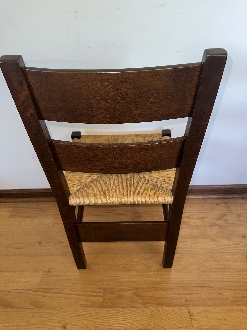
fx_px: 228
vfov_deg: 71.6
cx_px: 124
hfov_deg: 56.8
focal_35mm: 24
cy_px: 165
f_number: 1.78
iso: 50
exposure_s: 1/46
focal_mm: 6.86
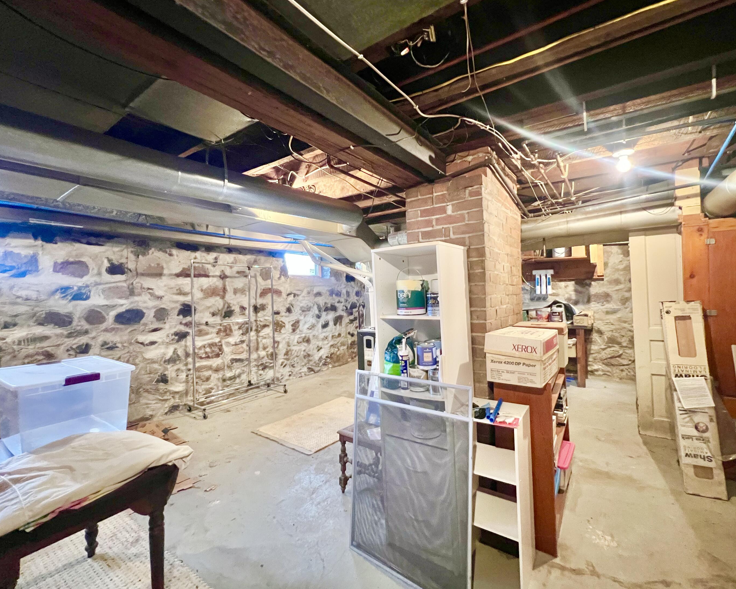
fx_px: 305
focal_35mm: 14
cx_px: 396
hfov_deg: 100.5
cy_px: 288
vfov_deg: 88.0
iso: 800
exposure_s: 1/40
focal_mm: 1.57
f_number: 1.8
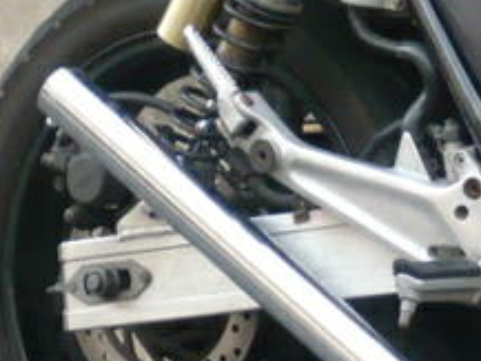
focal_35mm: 324
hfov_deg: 6.1
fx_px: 4505
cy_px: 117
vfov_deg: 4.6
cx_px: 658
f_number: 4.7
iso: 200
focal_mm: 12
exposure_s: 1/13
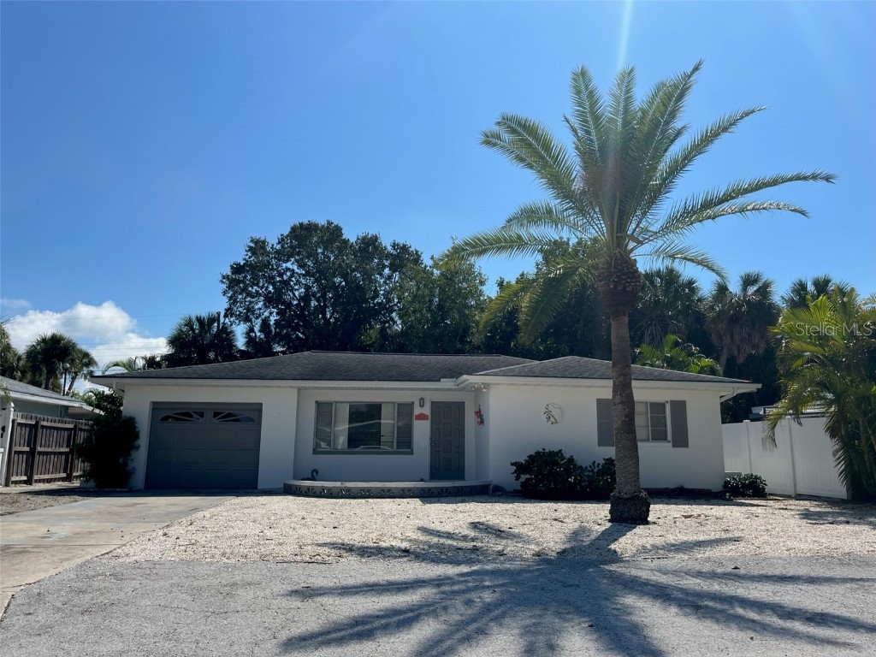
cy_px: 328
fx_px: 658
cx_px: 438
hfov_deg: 67.3
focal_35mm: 26
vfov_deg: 53.1
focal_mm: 5.1
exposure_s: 1/7874
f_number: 1.6
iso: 50
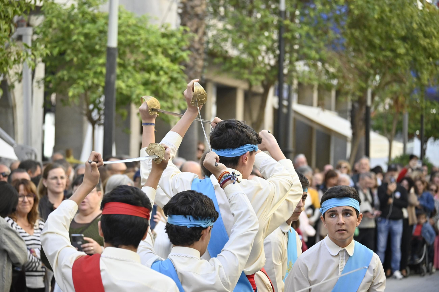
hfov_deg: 11.9
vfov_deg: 8.0
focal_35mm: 172
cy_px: 146
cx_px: 220
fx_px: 2103
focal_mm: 115
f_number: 5.6
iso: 800
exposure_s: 1/500
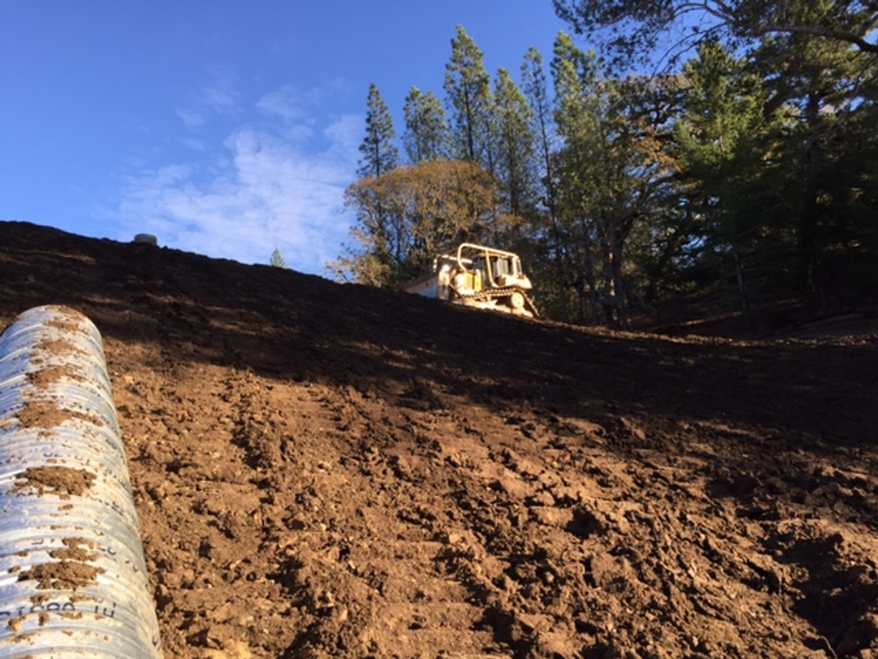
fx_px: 736
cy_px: 330
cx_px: 439
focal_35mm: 29
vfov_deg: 48.2
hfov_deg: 61.7
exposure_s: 1/573
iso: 32
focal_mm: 4.15
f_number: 2.2
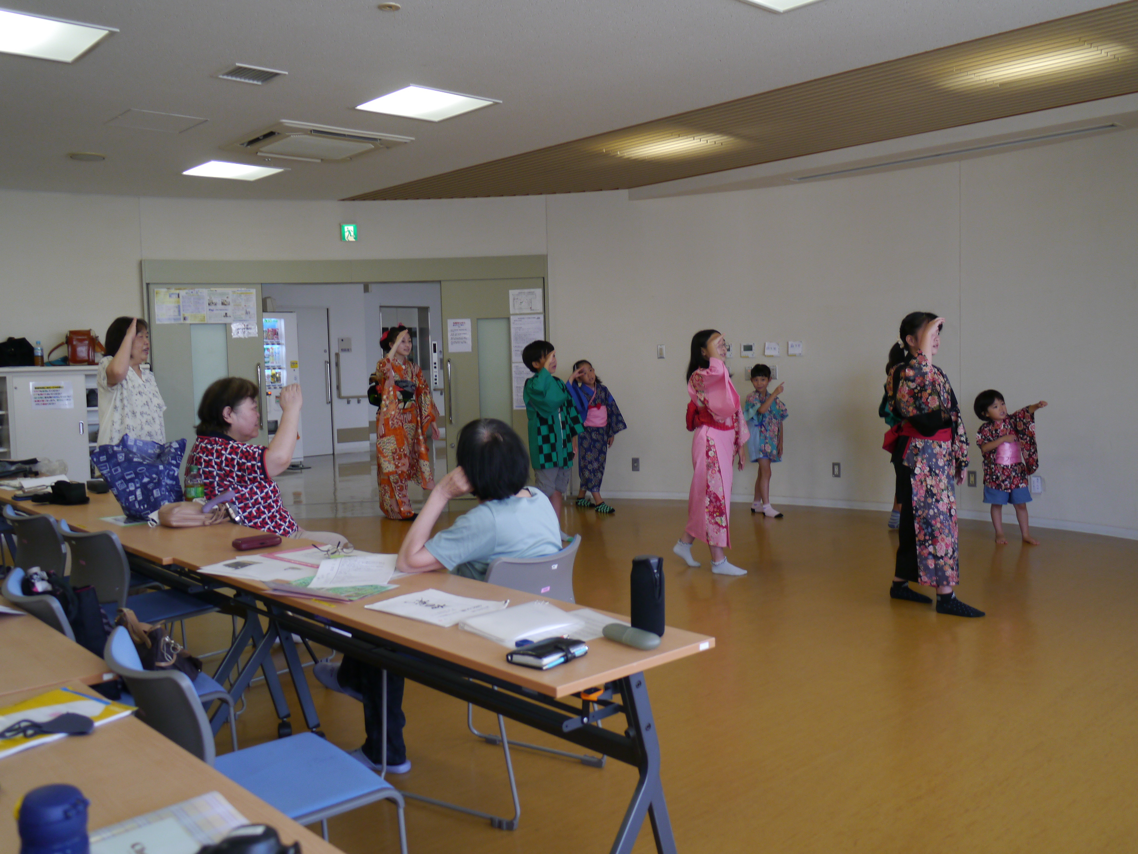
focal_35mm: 32
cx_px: 569
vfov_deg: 44.2
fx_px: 1052
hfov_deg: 56.8
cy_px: 427
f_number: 3.7
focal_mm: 16
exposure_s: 1/60
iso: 400
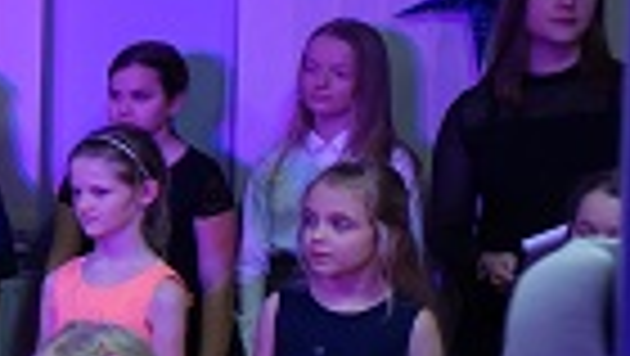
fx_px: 2056
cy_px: 295
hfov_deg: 14.8
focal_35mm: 123
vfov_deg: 9.8
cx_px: -567
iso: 400
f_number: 2.8
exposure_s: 1/40
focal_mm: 11.13
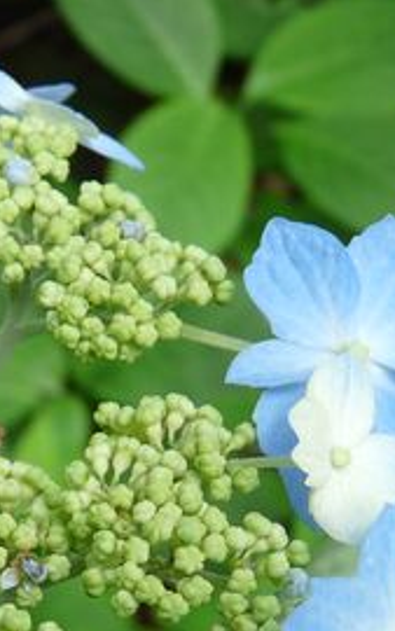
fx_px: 1514
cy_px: 624
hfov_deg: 14.7
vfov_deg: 22.7
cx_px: 51
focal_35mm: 88
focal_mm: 4.6
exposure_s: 1/50
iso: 100
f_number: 2.8
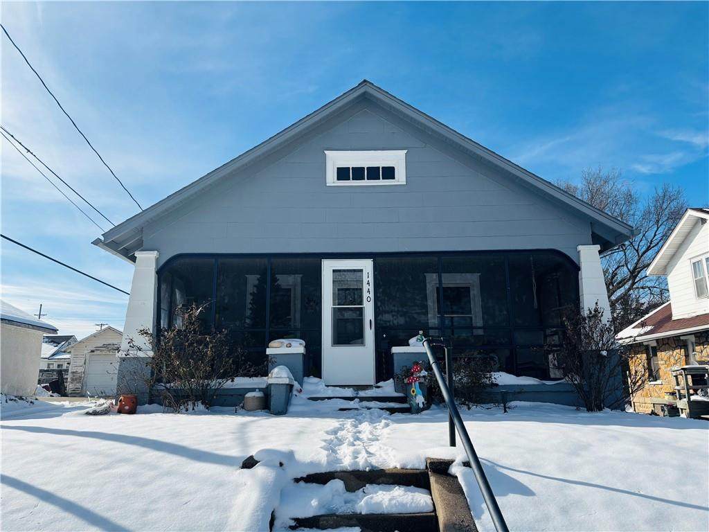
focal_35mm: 26
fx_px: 533
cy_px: 266
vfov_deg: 53.1
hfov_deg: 67.3
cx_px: 354
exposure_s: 1/5348
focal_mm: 5.96
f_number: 1.6
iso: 50
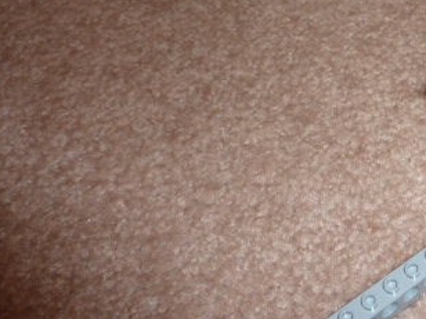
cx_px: 429
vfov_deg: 27.0
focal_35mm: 52
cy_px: 26
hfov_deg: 33.6
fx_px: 640
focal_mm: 4.1
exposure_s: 1/30
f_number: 3.3
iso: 100
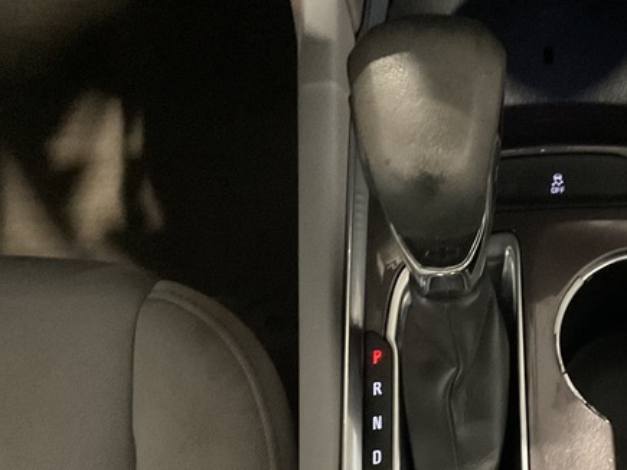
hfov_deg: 29.4
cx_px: 530
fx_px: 1159
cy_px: 383
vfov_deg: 22.6
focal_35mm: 64
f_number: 1.8
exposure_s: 1/30
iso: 500
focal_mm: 3
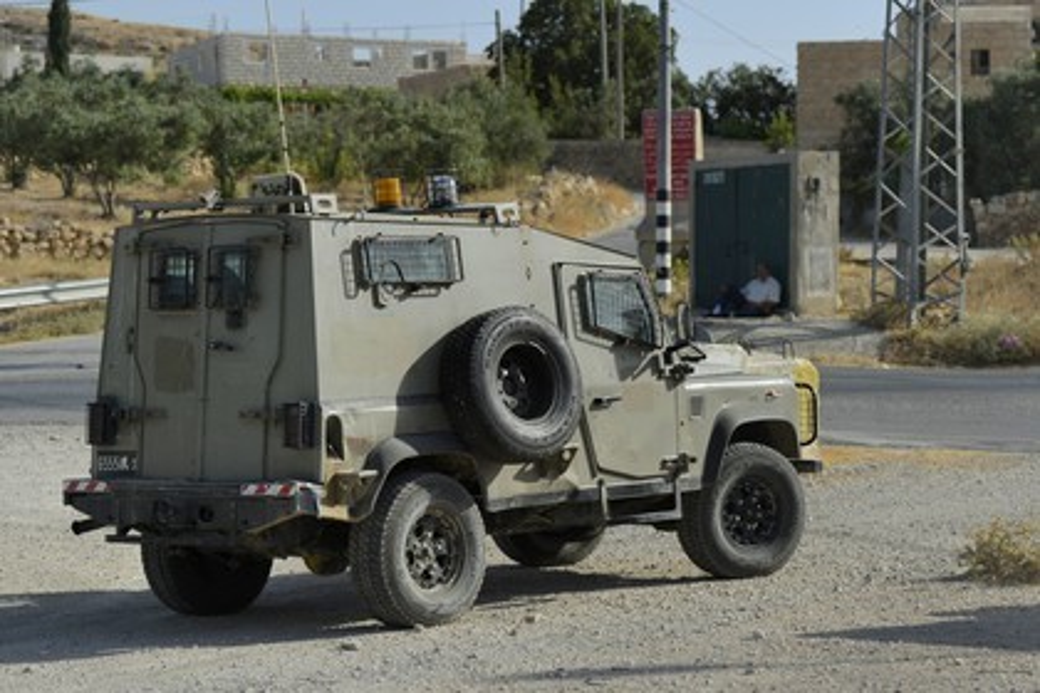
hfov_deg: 26.0
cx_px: 520
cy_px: 346
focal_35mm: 78
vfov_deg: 17.5
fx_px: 2253
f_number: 3.5
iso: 200
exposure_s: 1/800
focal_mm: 78
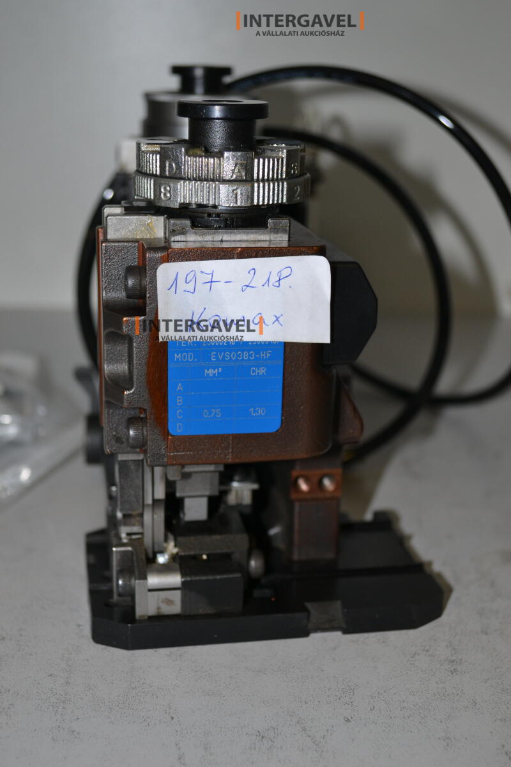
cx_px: 256
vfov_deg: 38.9
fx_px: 1086
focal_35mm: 51
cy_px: 384
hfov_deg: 26.5
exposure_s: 1/60
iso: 450
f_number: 5
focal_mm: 34
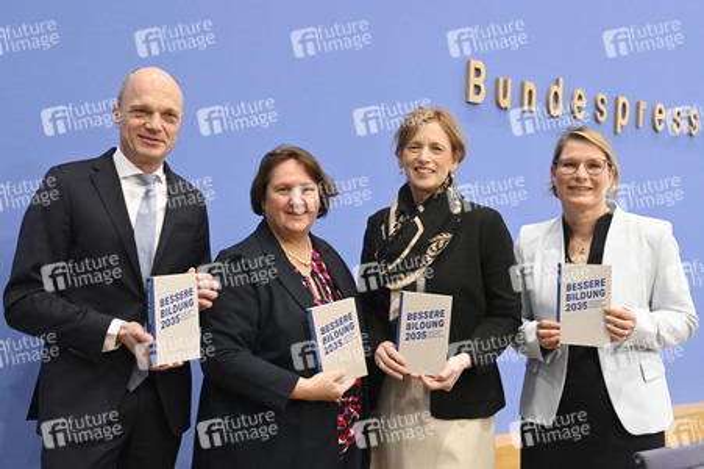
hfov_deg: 44.5
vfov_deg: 30.5
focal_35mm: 44
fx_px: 860
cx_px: 352
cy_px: 234
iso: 5000
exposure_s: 1/320
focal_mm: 44
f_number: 5.6
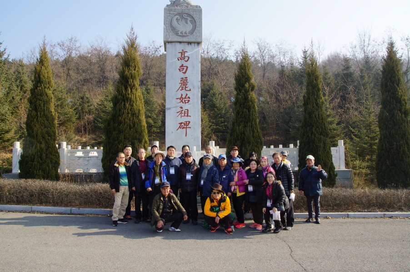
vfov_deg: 50.3
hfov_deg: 70.5
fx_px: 290
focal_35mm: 26
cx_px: 205
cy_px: 136
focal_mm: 17
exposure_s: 1/100
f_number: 9
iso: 100
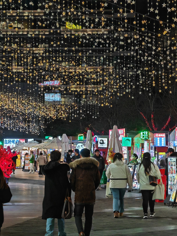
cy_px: 118
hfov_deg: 9.9
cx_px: 88
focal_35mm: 150
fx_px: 1023
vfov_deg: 13.2
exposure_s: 1/50
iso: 250
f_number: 3
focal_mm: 14.92
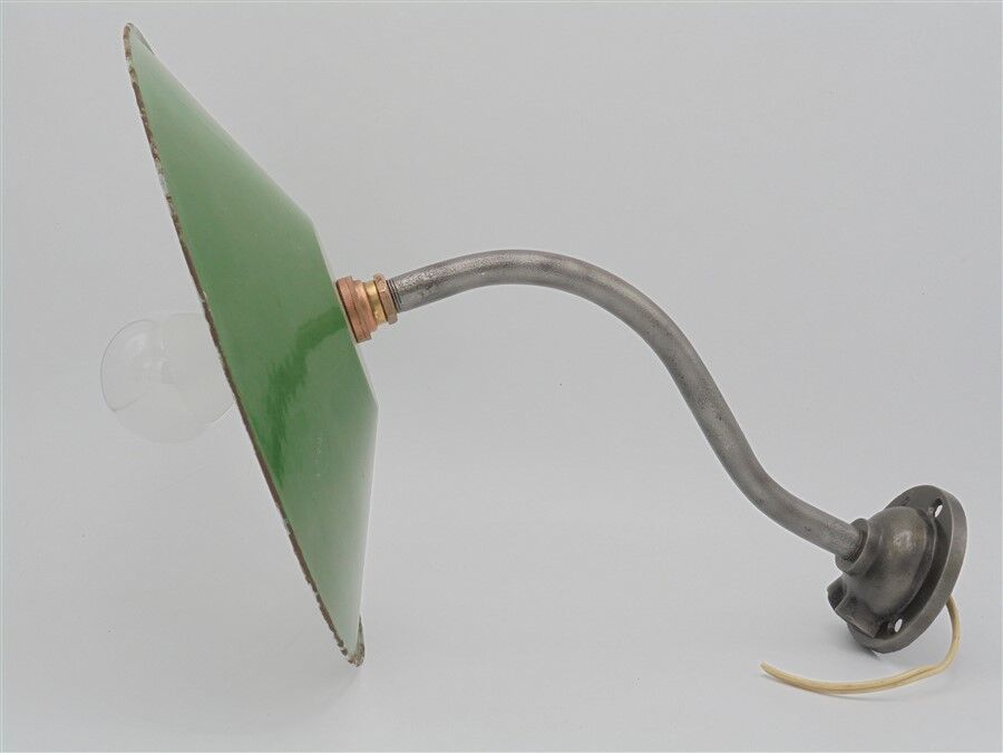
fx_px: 1854
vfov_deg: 22.9
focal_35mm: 64
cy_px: 376
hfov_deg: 30.3
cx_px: 502
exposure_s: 1/125
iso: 100
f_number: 5.6
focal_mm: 11.5
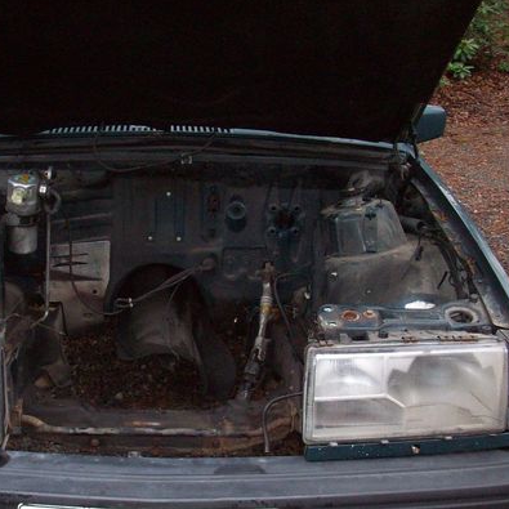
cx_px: 152
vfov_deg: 32.1
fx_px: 882
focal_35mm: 53
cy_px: 303
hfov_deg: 31.8
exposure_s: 1/64
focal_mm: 6.2
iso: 200
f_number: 2.8
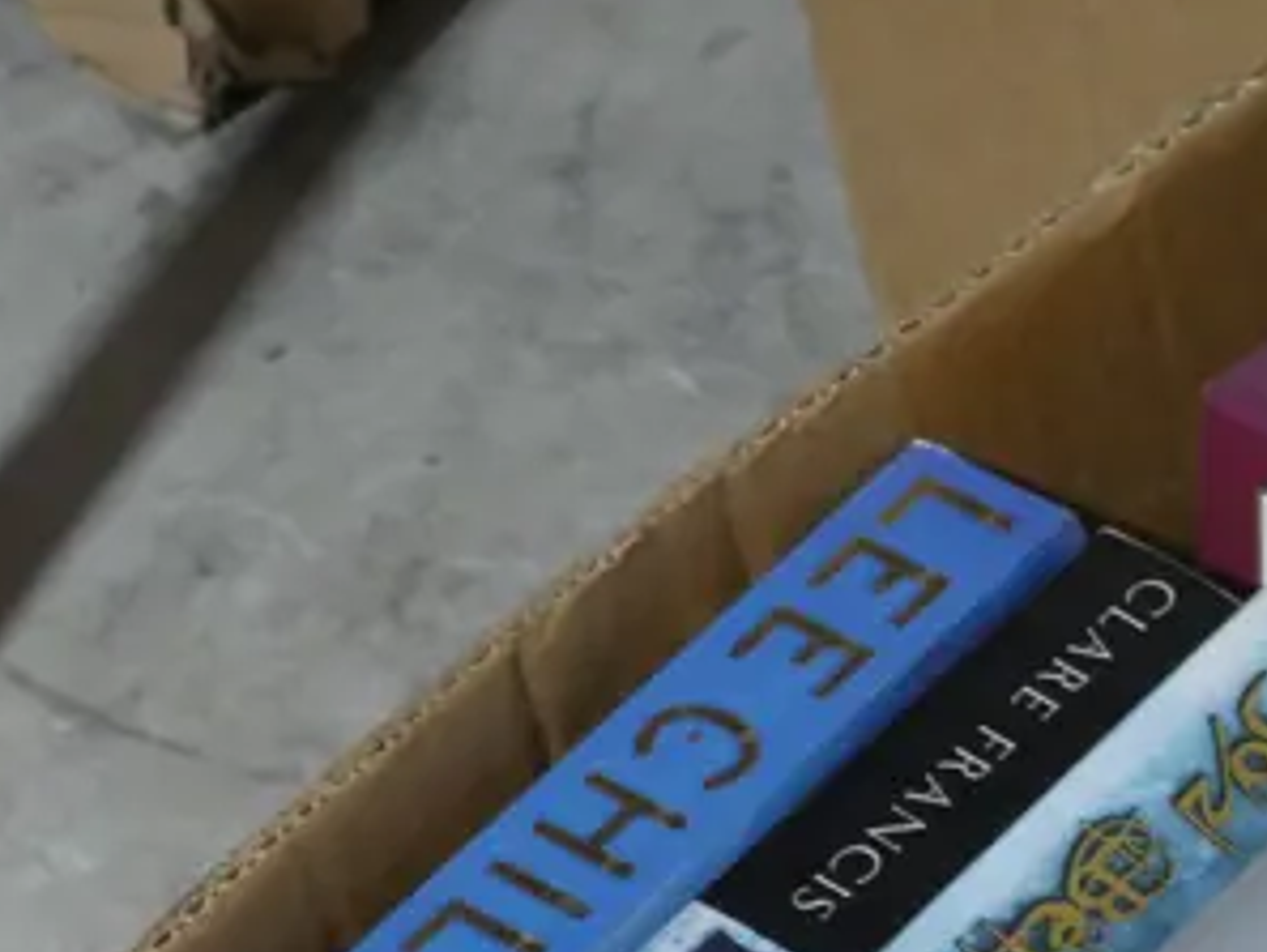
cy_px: 1616
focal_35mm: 186
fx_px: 6811
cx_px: 2171
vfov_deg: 7.8
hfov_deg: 10.1
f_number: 7.1
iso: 2000
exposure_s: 1/60
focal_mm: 27
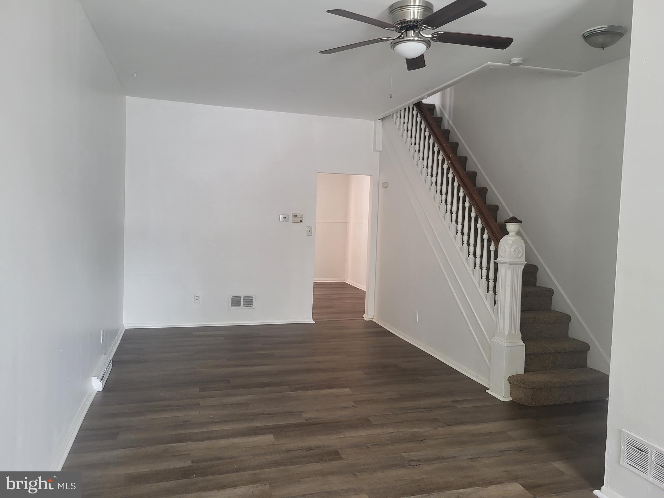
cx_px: 332
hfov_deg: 67.3
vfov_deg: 53.1
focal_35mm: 26
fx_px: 499
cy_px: 249
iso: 200
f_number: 1.8
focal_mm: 5.4
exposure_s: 1/40
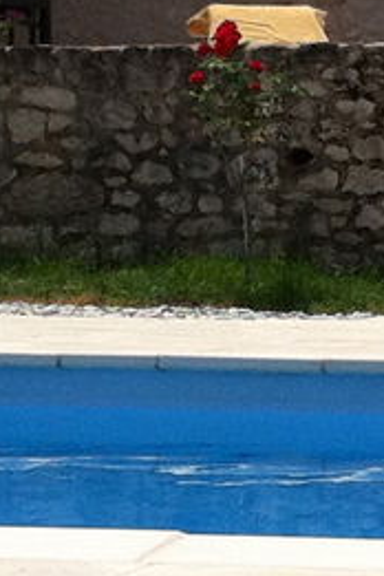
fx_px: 3568
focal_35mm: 223
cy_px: 153
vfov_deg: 9.2
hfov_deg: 6.1
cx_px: 402
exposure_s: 1/3771
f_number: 2.8
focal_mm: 3.85
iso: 80
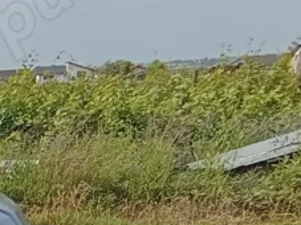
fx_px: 574
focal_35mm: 66
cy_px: 299
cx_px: -331
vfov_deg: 20.2
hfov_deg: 17.8
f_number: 2.2
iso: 59
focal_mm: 1.65
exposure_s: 1/1783
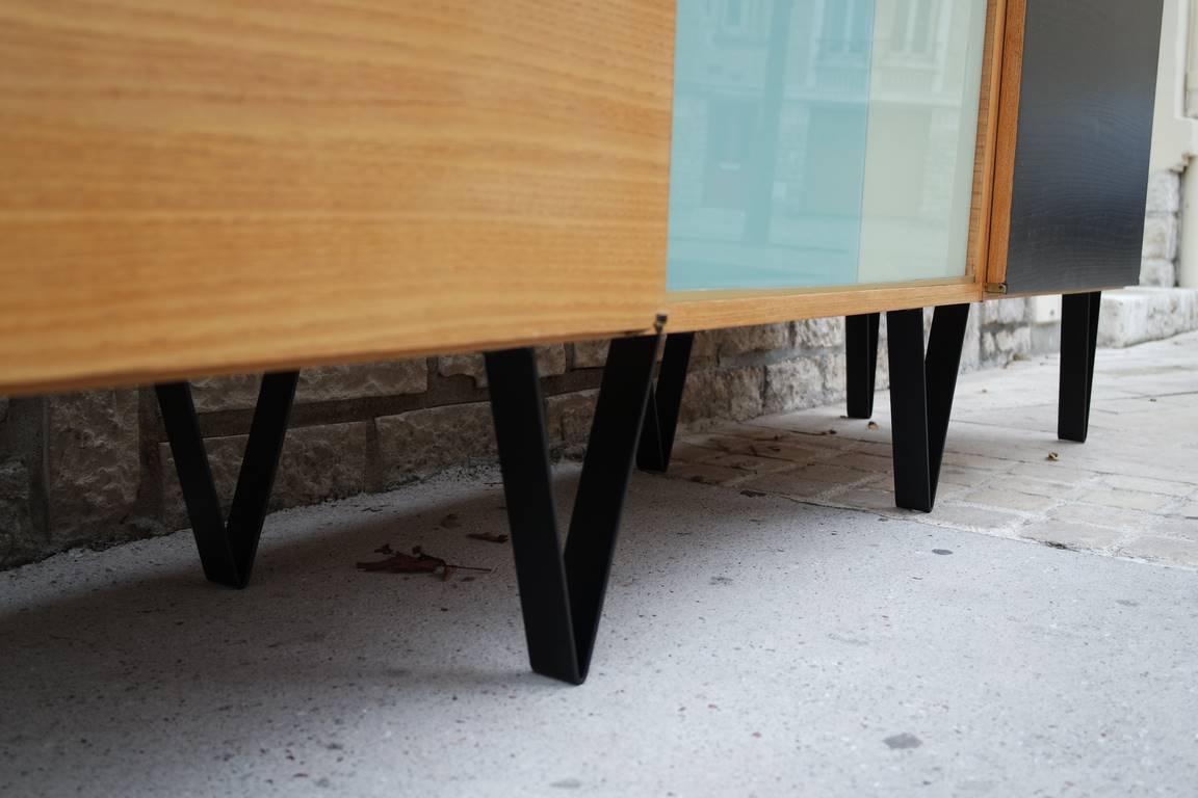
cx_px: 599
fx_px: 1198
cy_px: 399
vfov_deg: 36.9
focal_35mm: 36
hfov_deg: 53.1
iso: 200
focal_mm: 24
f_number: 4
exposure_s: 1/50
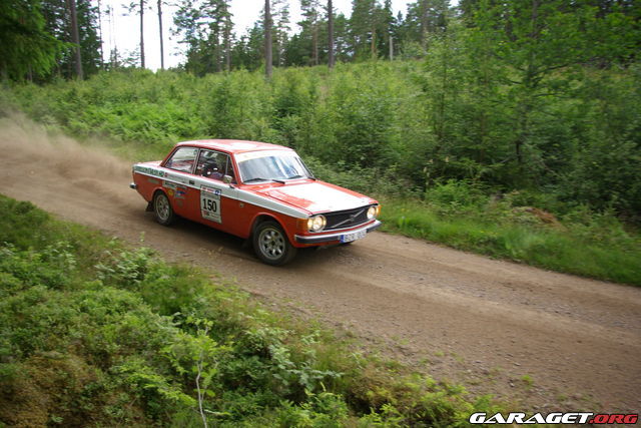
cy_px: 214
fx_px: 641
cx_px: 320
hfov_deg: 53.1
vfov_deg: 36.9
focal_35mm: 36
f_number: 4
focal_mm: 24
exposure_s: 1/350
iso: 400
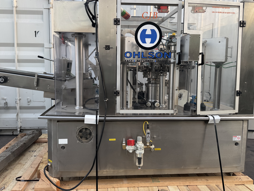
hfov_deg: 65.2
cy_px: 86
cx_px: 115
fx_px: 198
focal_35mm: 27
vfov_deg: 51.3
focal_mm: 6.76
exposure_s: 1/151
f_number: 1.78
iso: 64
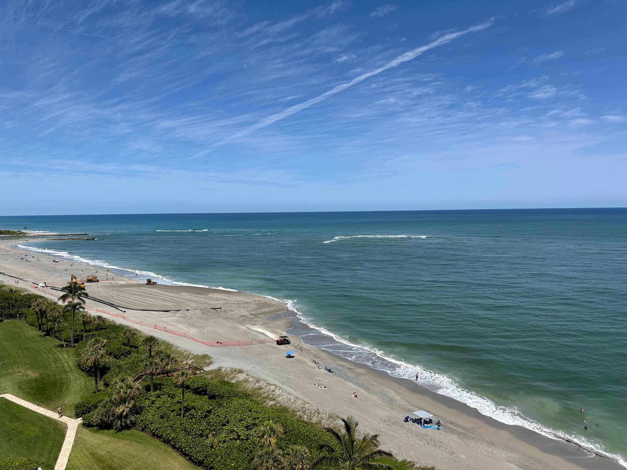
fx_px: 435
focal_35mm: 24
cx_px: 314
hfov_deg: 71.6
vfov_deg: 56.8
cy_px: 235
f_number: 1.78
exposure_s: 1/8197
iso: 80
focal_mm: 6.86
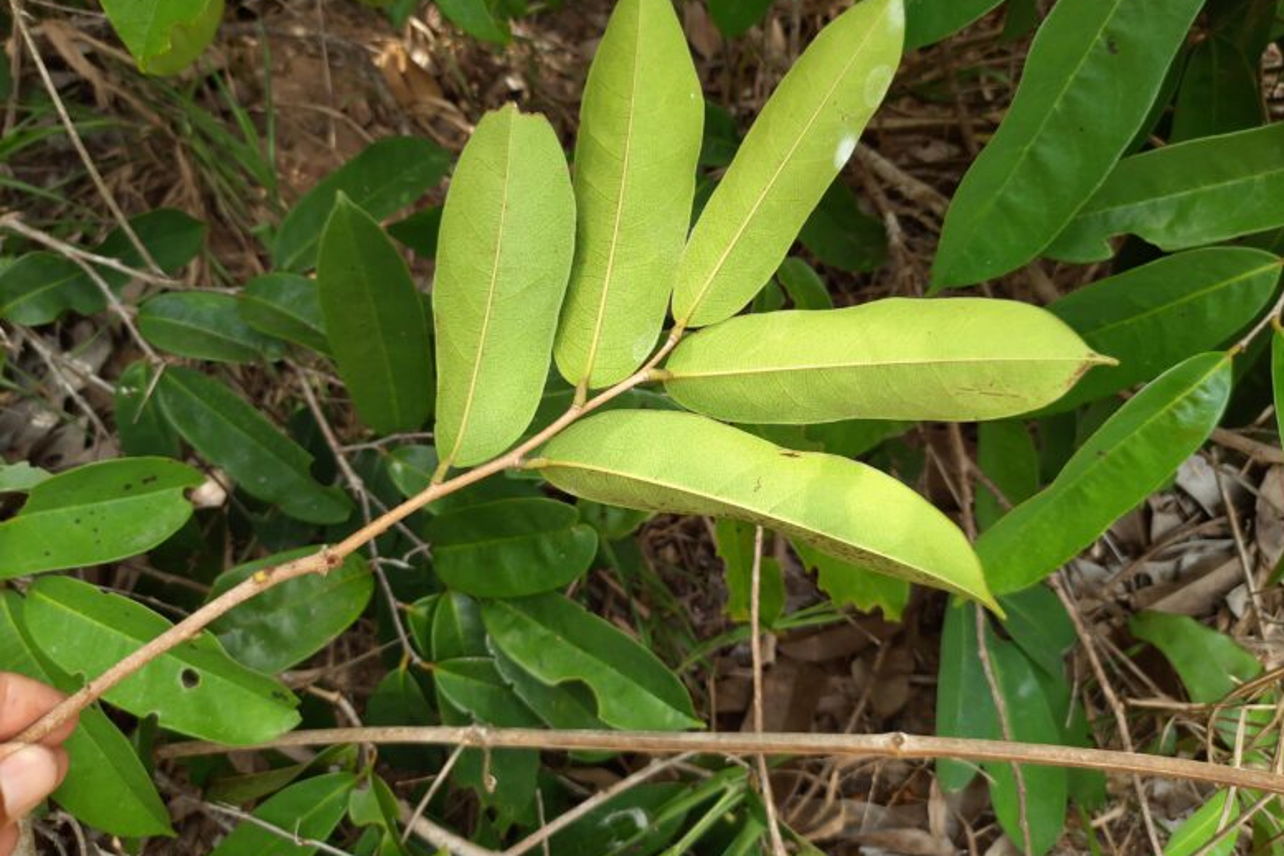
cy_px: 371
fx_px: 927
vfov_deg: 49.4
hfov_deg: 69.4
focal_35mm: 26
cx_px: 642
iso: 40
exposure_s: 1/60
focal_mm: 5.23
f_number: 1.8
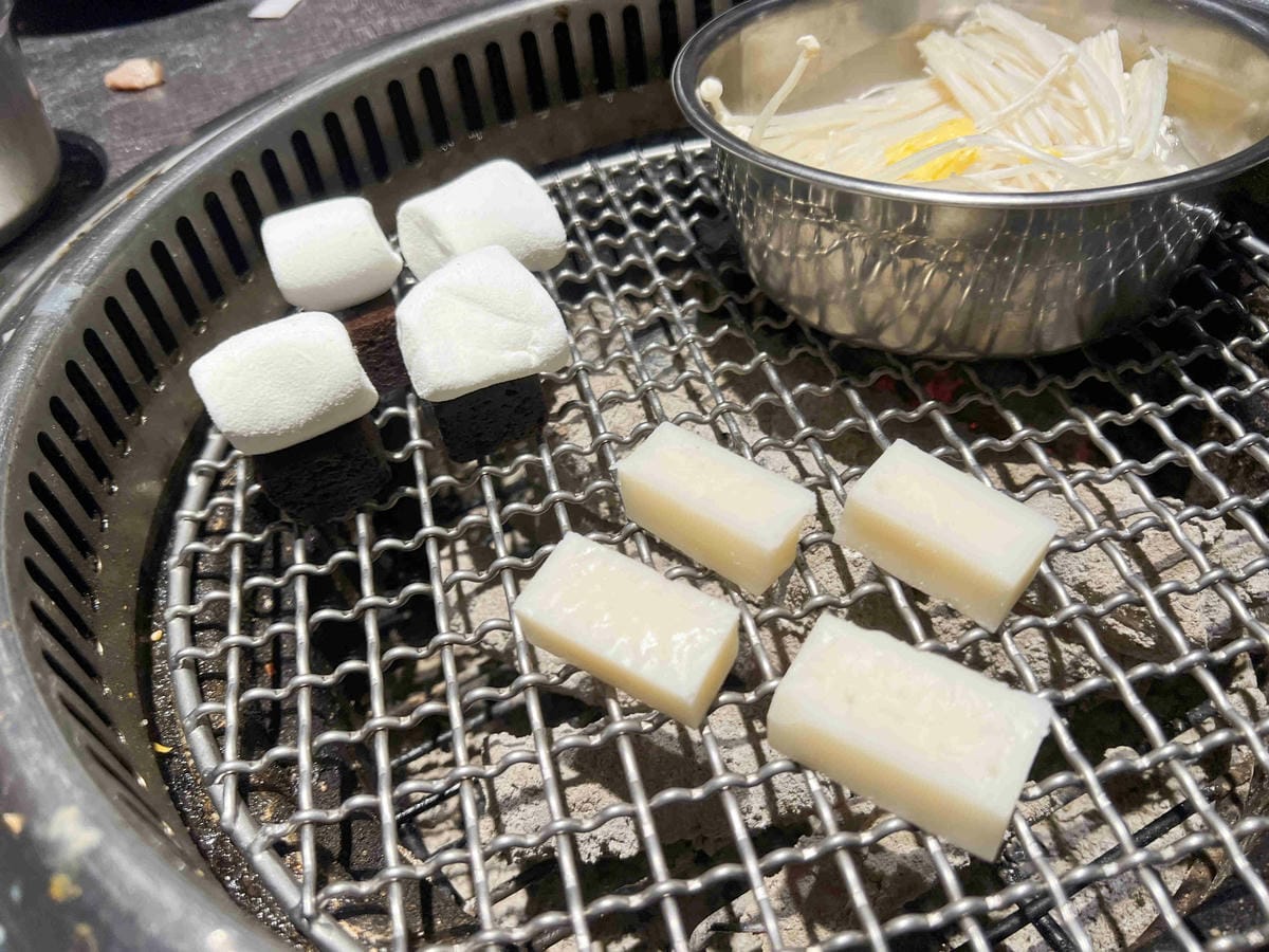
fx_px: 953
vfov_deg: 53.1
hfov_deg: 67.3
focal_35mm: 26
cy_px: 476
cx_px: 634
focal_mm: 5.7
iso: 100
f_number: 1.5
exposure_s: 1/120
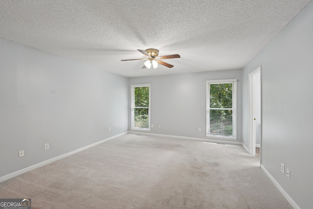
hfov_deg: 104.3
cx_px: 156
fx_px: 122
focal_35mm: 14
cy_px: 104
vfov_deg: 81.2
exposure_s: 1/20
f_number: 8
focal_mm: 14
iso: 320
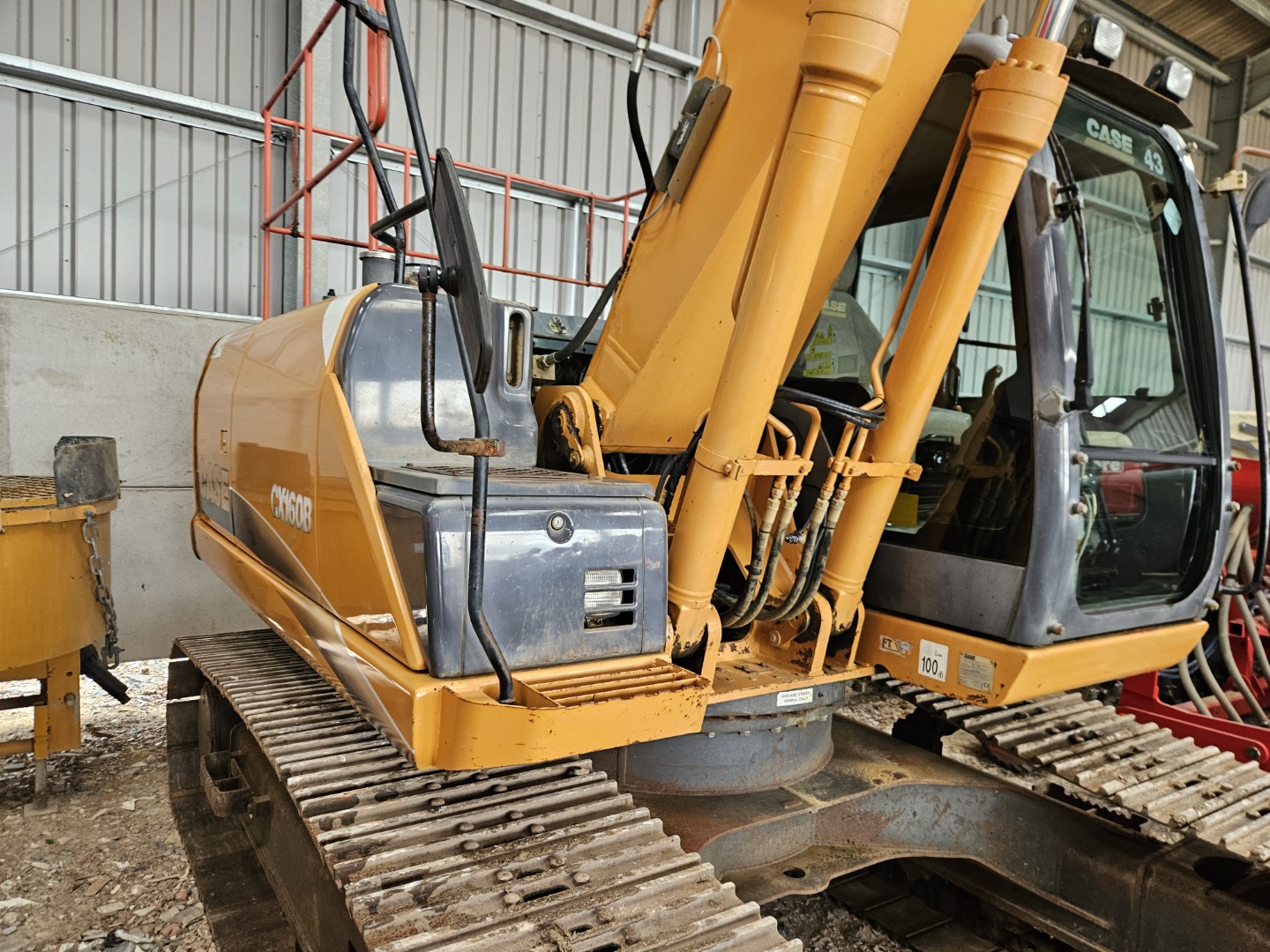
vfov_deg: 58.9
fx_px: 844
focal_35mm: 23
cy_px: 476
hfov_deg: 73.9
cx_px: 635
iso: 250
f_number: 1.8
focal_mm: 5.4
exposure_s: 1/100
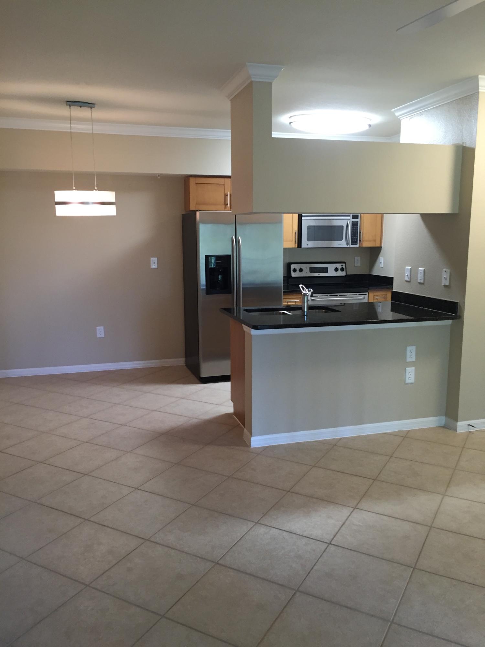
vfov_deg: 61.7
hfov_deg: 48.2
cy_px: 324
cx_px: 242
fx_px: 542
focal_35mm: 29
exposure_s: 1/30
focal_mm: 4.15
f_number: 2.2
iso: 100
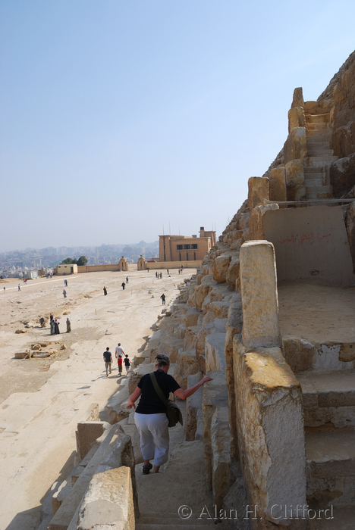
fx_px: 399
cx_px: 178
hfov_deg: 48.0
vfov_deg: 67.3
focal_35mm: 27
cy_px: 265
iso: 100
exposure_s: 1/250
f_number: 8
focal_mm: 18
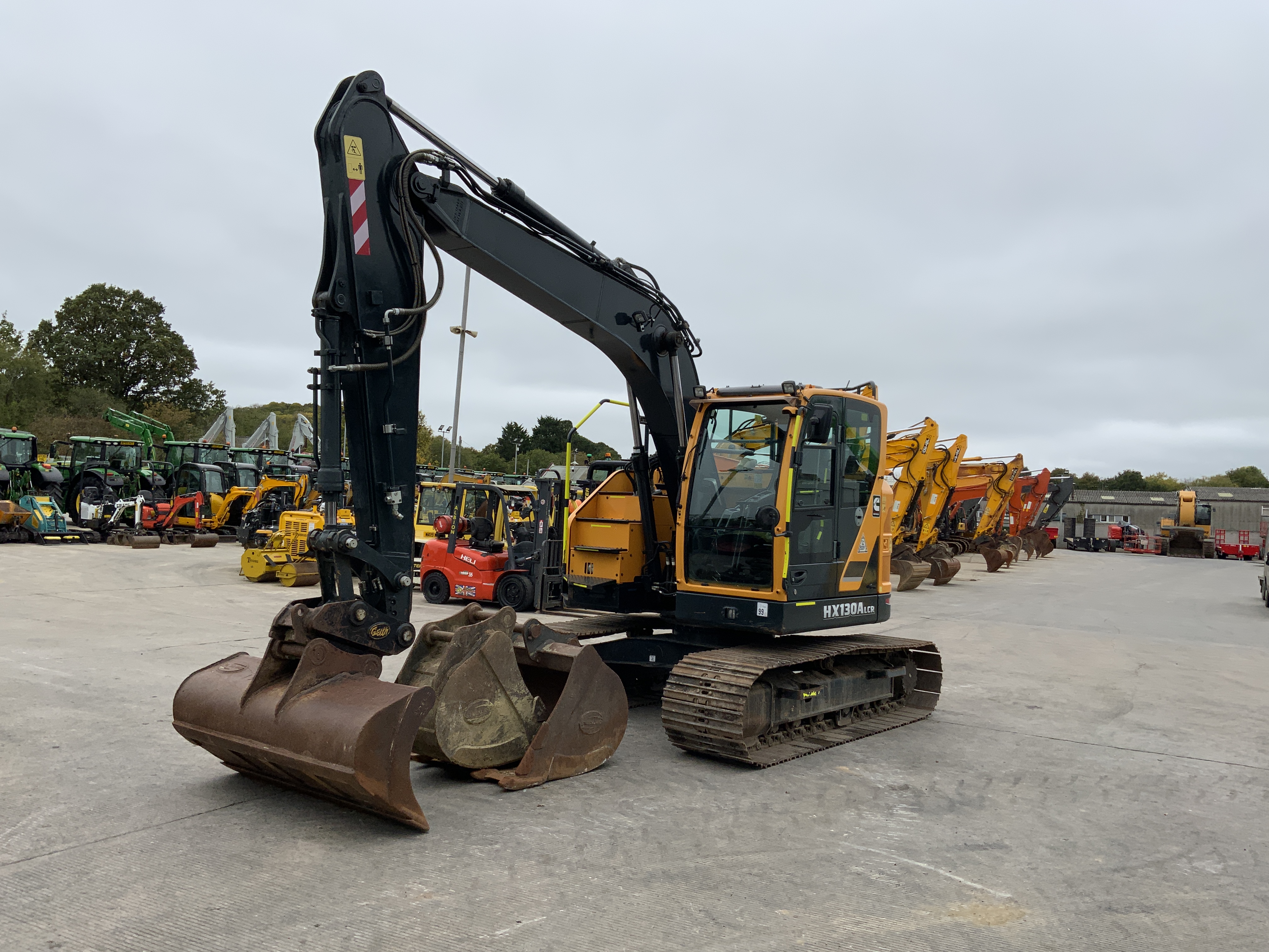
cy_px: 476
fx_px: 1063
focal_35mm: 29
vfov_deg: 48.2
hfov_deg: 61.7
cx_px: 634
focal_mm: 3
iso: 16
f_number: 1.8
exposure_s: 1/635
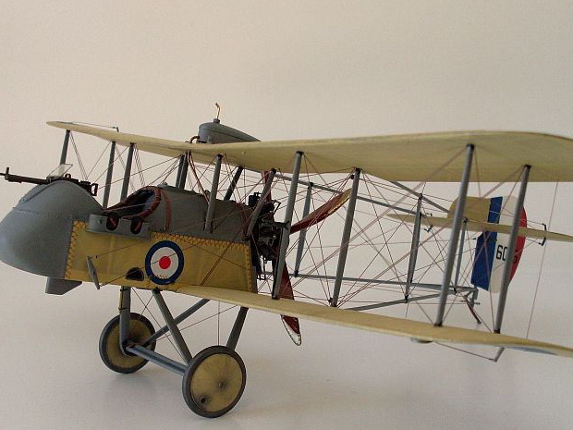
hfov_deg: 38.9
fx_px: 811
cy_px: 228
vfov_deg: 29.7
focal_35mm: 49
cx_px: 315
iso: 80
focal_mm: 6.3
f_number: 2.8
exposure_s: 1/90
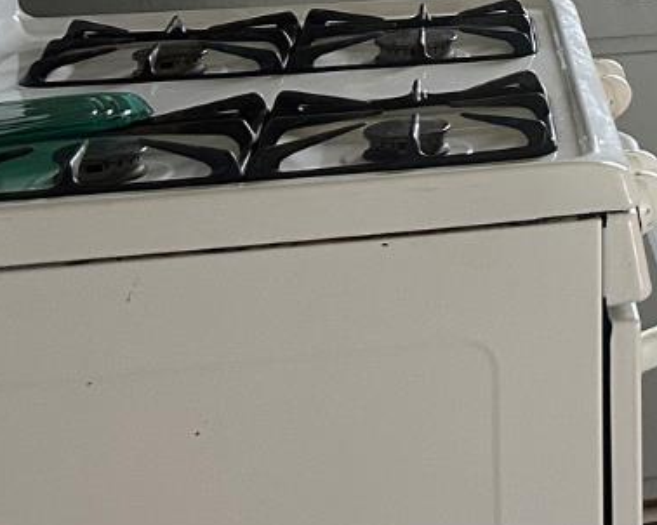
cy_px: -223
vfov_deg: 15.4
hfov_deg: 17.9
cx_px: 1045
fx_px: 1807
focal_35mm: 93
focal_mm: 6.86
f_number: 1.78
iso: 320
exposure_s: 1/60
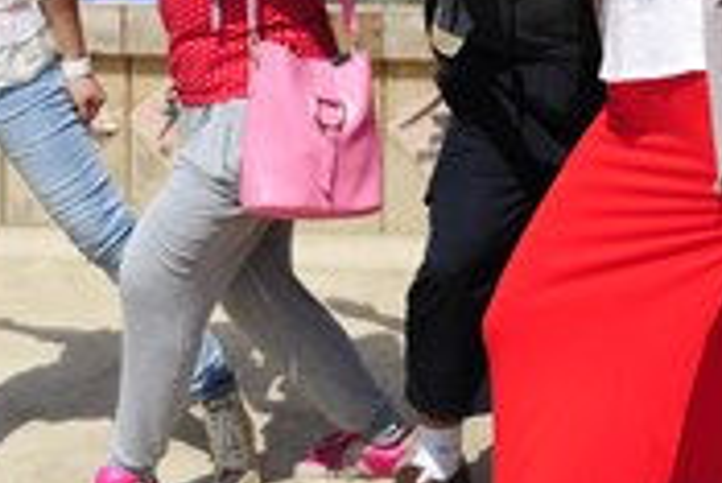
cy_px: -97
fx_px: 1786
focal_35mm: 89
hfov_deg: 22.7
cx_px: 520
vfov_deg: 14.9
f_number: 2.8
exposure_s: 1/4000
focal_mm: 26
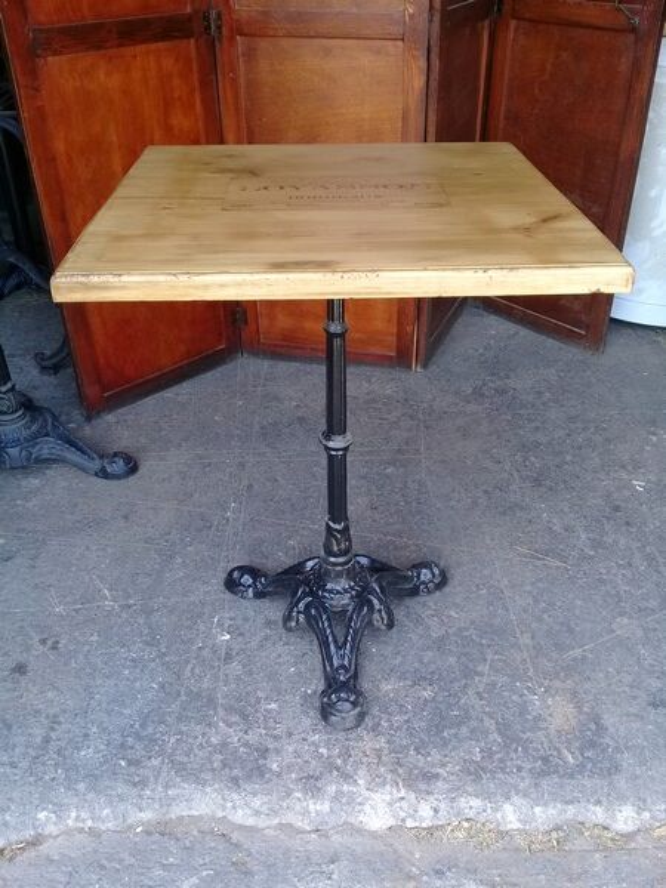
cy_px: 444
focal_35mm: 31
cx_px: 333
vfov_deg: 58.4
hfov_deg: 45.4
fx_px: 795
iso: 64
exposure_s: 1/50
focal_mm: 3.3
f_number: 2.2
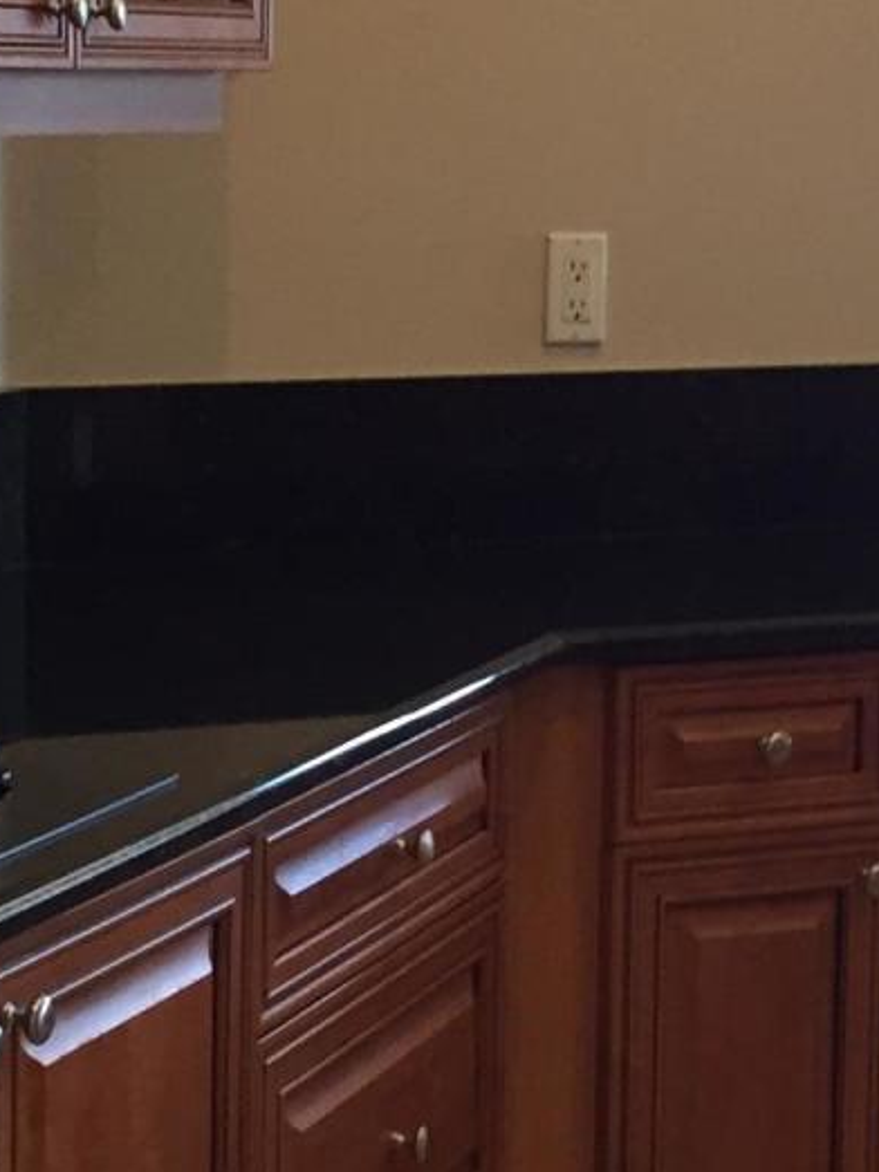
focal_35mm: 111
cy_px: 554
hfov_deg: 13.3
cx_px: 249
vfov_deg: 17.7
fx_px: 3760
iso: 100
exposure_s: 1/30
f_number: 2.2
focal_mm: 4.15
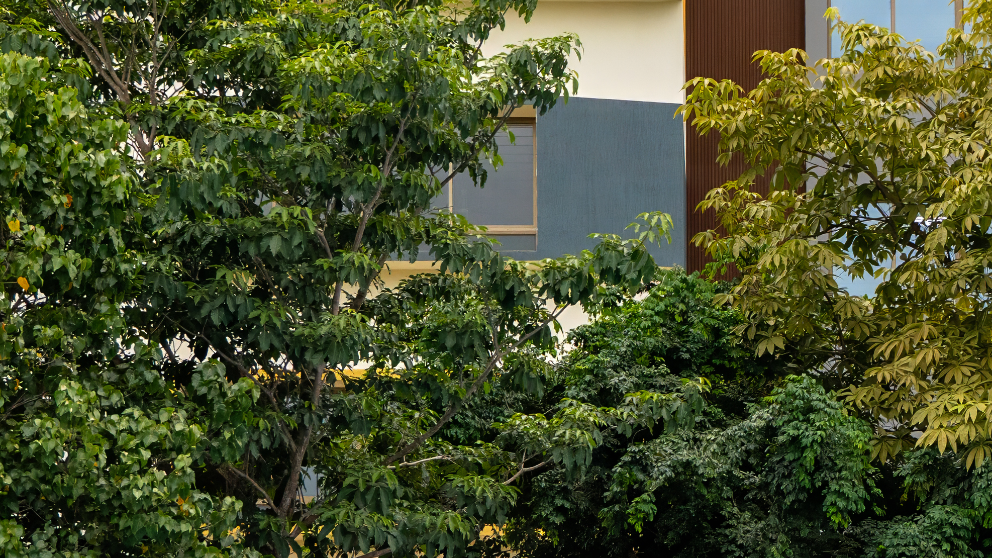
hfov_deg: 17.3
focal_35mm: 122
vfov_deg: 9.9
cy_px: 198
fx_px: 3208
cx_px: 883
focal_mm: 32.8
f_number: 2.8
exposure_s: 1/1250
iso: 1000
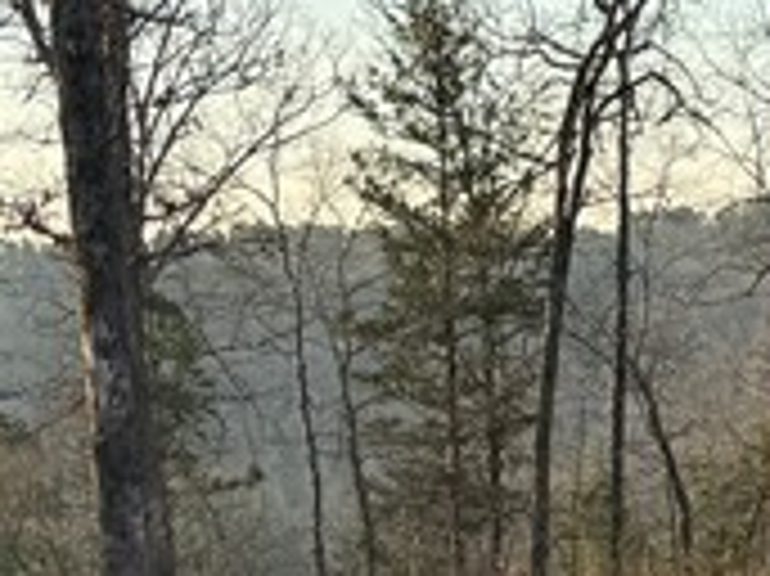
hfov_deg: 13.6
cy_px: 734
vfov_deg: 10.1
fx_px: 3201
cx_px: 675
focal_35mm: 144
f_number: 1.78
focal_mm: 6.76
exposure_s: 1/1553
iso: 80
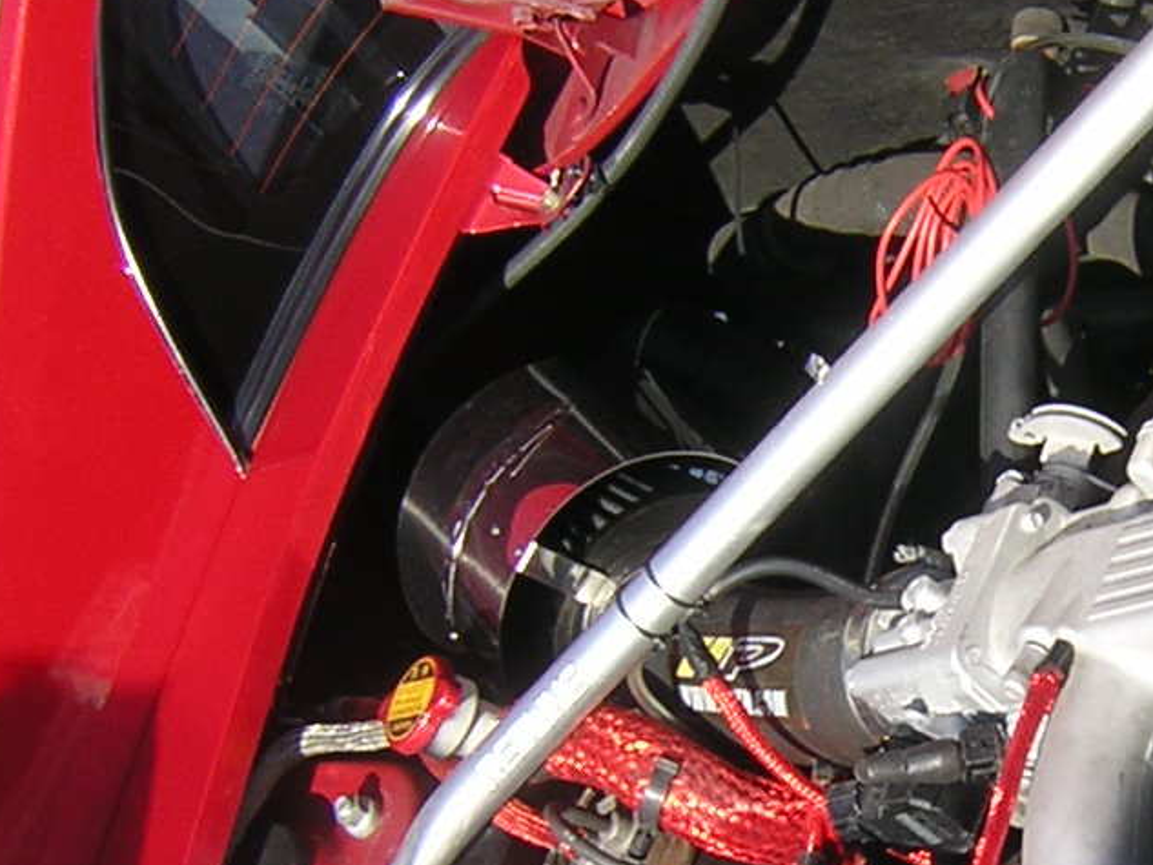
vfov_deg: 16.2
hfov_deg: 21.0
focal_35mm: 91
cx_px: 1053
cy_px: 645
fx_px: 3032
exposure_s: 1/223
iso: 100
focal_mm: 4.7
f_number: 5.2
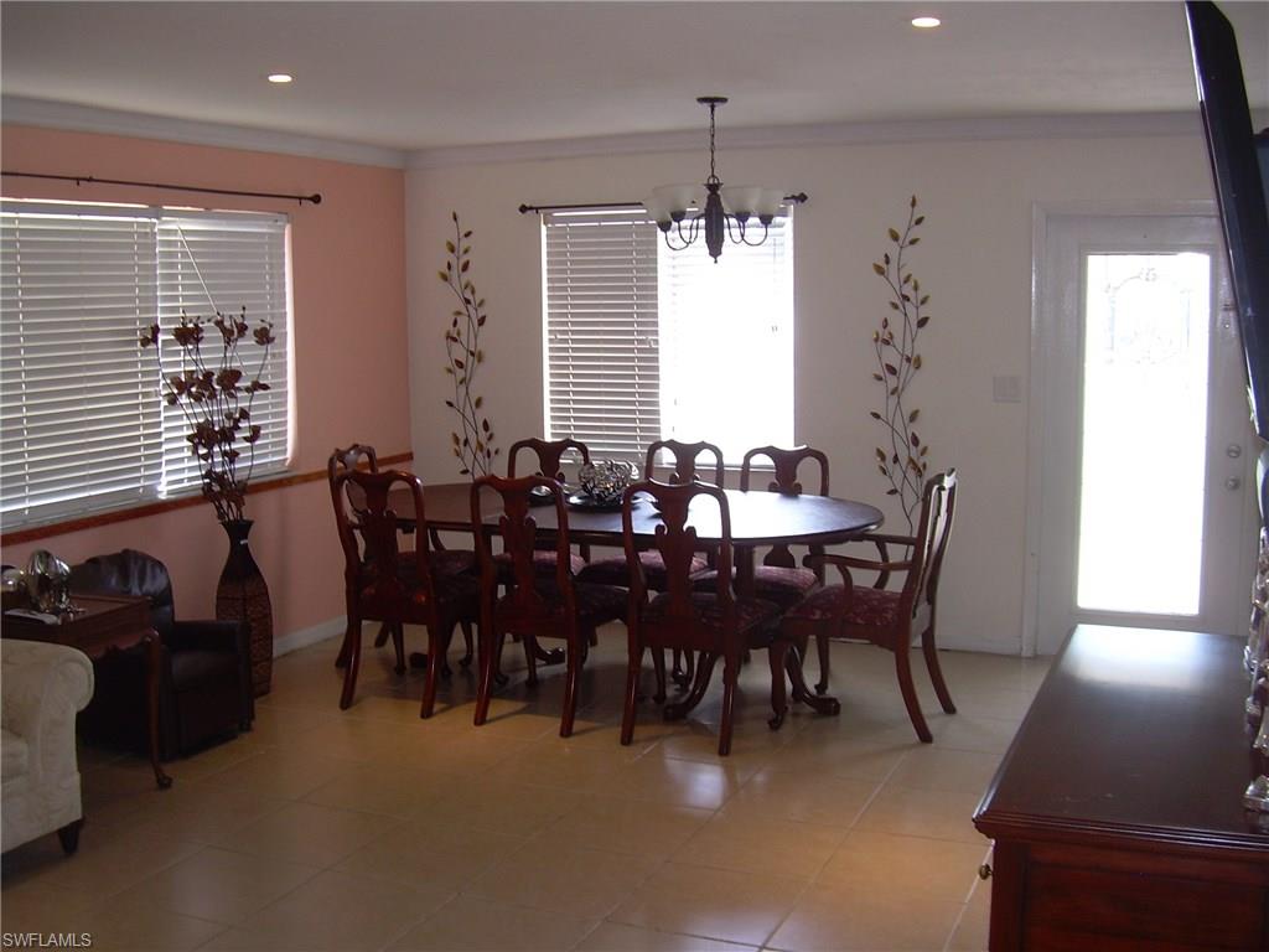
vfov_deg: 37.7
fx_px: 1393
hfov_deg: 49.0
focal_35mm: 38
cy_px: 476
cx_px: 634
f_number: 2.8
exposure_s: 1/30
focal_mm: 6.3
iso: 50
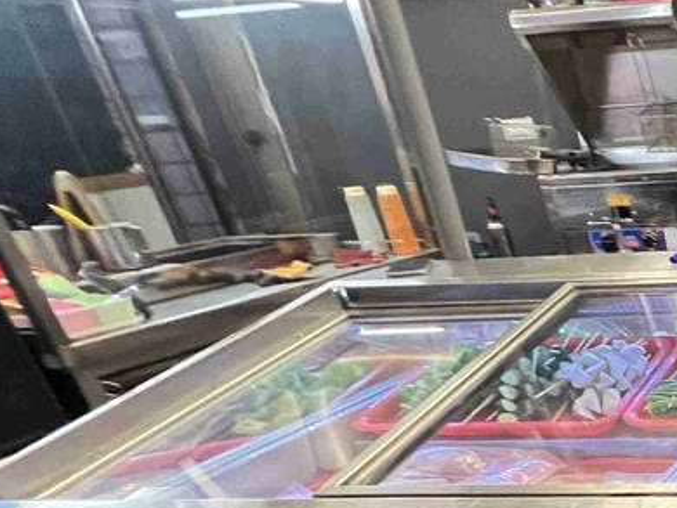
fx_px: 783
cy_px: 551
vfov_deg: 32.0
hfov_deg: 32.0
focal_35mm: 40
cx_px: 930
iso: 320
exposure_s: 1/60
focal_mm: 1.57
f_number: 1.8
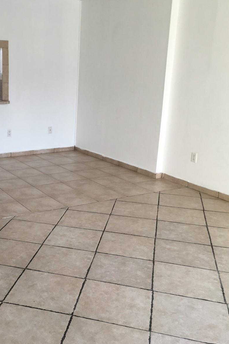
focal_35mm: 41
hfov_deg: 31.4
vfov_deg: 47.4
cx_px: 31
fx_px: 391
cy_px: 173
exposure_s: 1/60
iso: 32
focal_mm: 4.15
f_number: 2.2
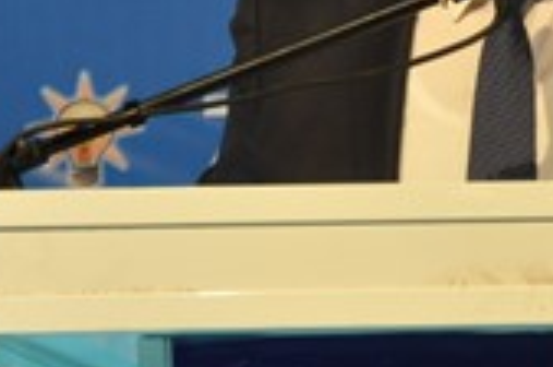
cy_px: -56
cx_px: 700
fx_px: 9305
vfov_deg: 2.3
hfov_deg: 3.4
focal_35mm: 607
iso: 1250
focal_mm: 105
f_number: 5.6
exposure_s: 1/100
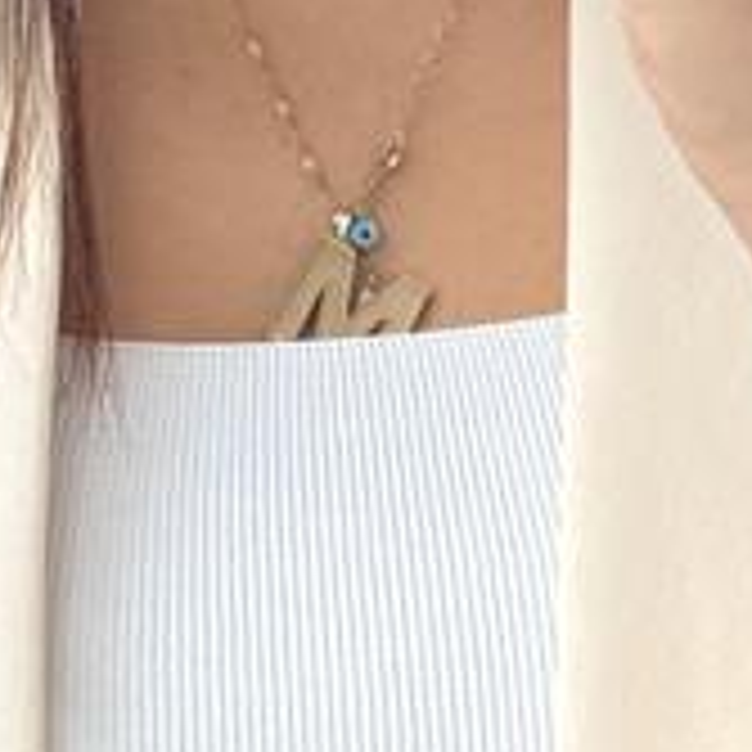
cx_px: 603
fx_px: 8332
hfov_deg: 5.2
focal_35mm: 339
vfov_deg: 5.2
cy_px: 754
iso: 100
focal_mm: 6.86
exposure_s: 1/94
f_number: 1.78
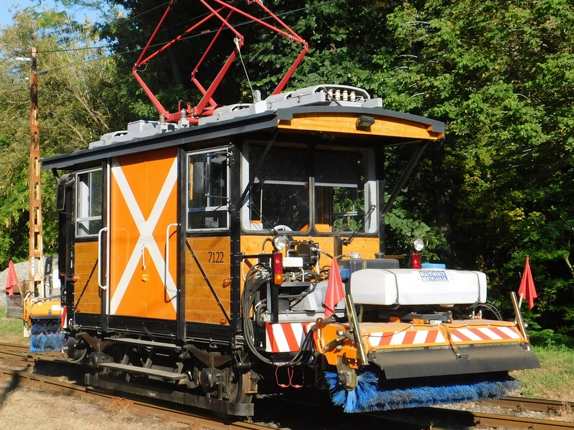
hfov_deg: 36.1
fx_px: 879
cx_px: 257
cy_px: 202
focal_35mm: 53
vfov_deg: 27.5
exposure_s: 1/800
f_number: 3.7
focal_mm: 8
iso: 125
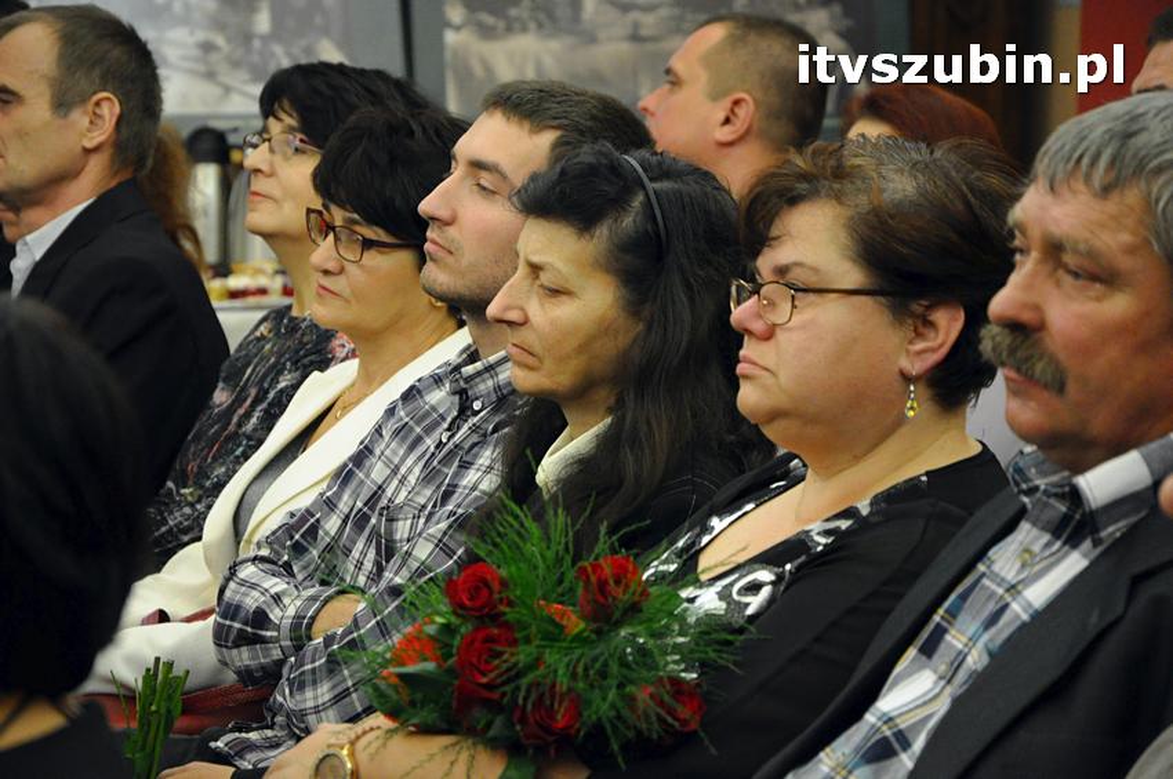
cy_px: 390
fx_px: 5127
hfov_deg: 13.1
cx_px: 586
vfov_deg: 8.7
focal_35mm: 158
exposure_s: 1/80
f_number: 5.6
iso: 2500
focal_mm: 105
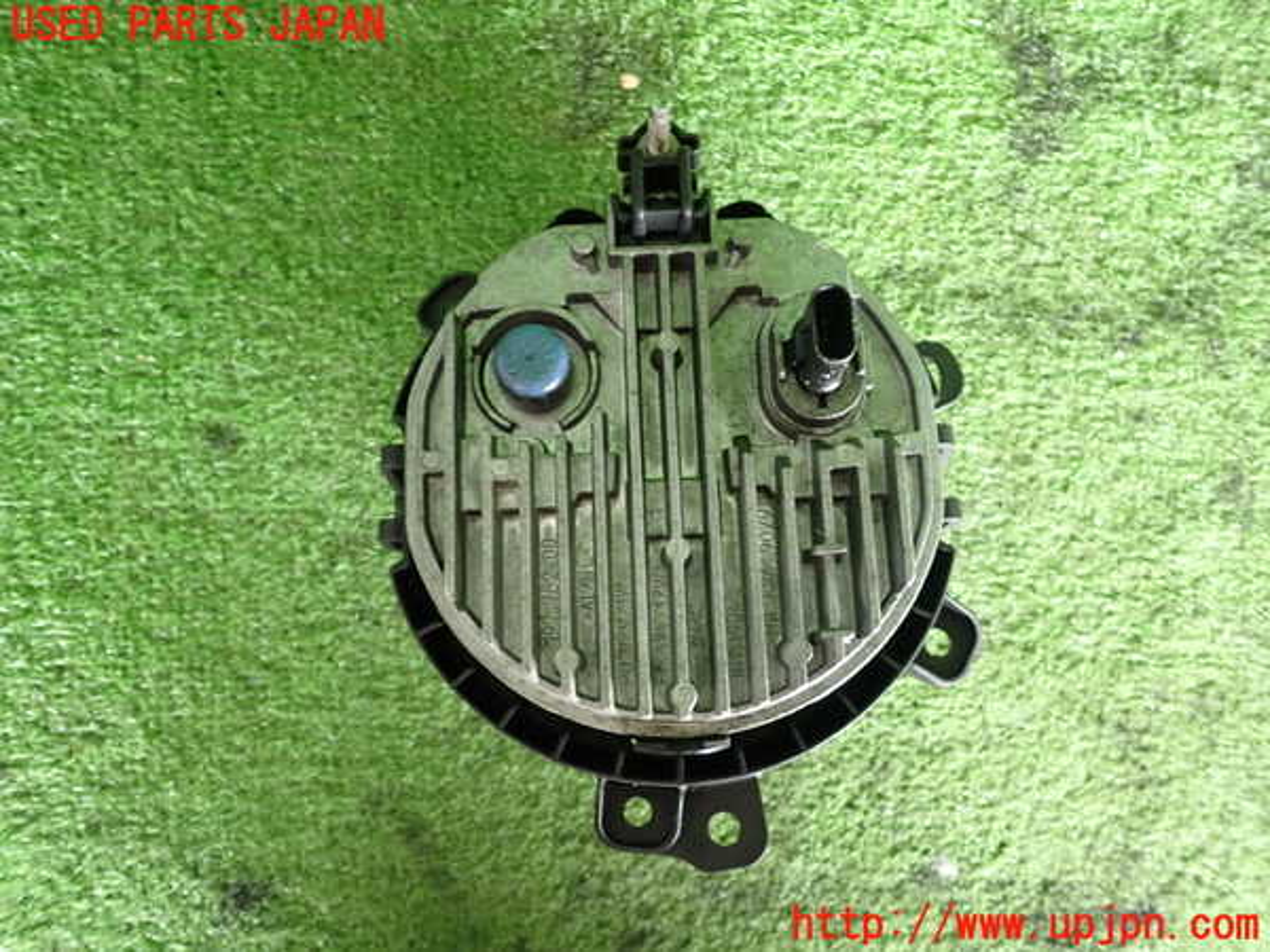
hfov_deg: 63.4
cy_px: 476
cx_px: 635
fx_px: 1027
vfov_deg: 49.7
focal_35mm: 28
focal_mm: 5.05
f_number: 2.2
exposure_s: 1/50
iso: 200
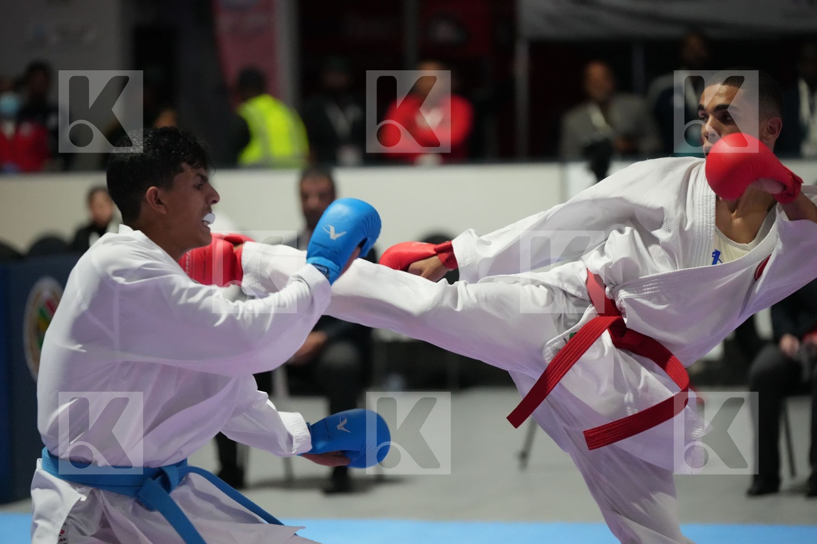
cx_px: 408
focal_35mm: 150
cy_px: 272
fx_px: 3404
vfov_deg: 9.1
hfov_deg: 13.7
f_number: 2.8
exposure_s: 1/800
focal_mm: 150
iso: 8000
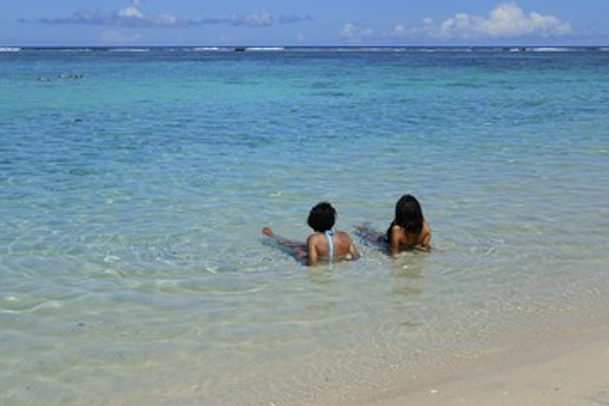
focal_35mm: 53
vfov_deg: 25.5
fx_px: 897
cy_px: 176
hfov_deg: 37.5
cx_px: 264
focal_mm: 45
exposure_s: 1/250
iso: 200
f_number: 14
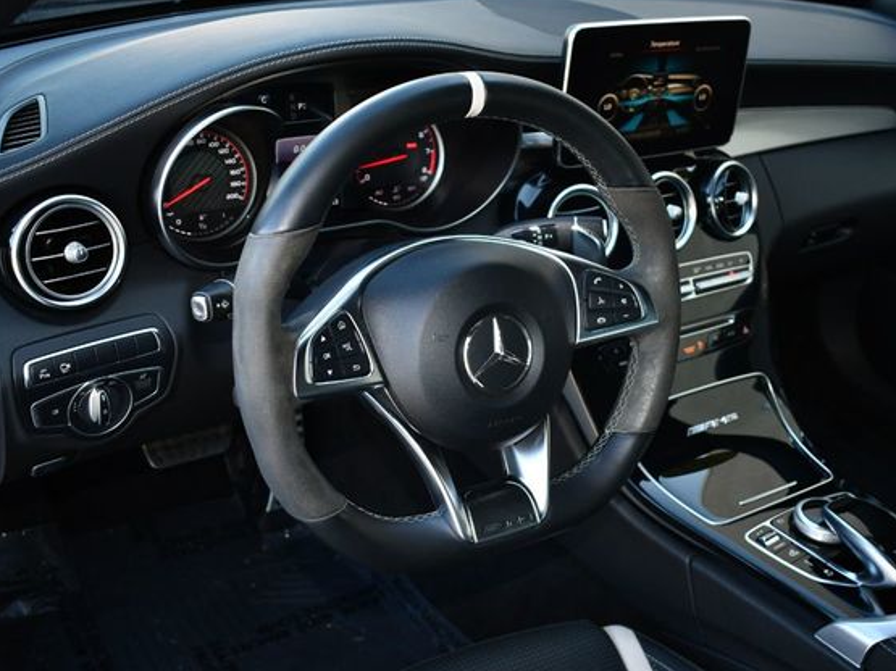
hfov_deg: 45.8
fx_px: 1061
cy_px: 331
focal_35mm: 41
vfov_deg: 35.1
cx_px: 462
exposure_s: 1/125
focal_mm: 25
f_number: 4
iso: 400
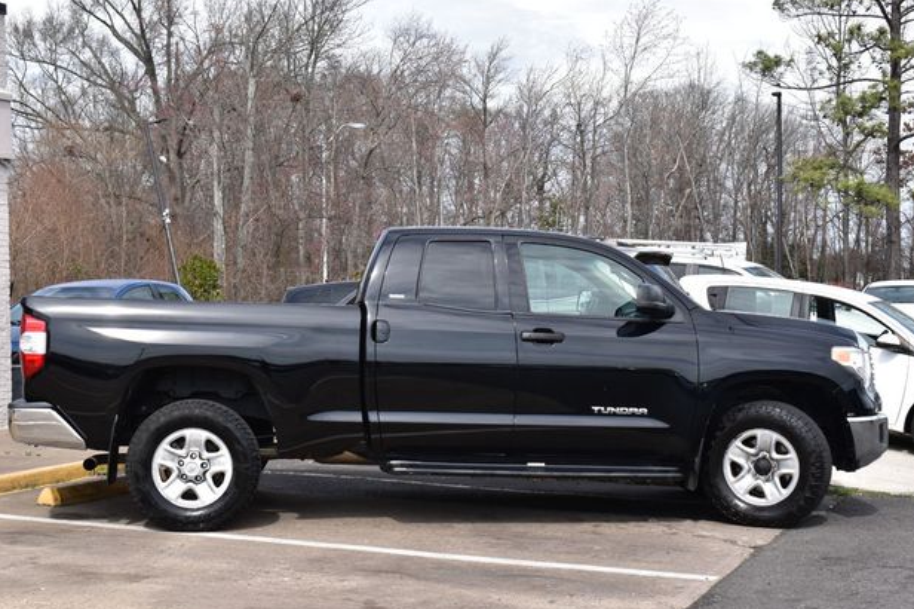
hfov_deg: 36.6
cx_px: 461
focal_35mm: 55
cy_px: 303
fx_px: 1383
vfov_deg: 24.8
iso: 400
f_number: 11
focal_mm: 35
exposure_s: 1/400
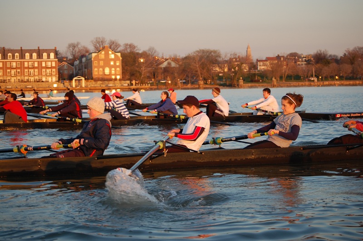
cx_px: 182
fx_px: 831
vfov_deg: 16.5
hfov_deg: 24.6
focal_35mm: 82
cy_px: 120
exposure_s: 1/500
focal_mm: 55
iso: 400
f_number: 4
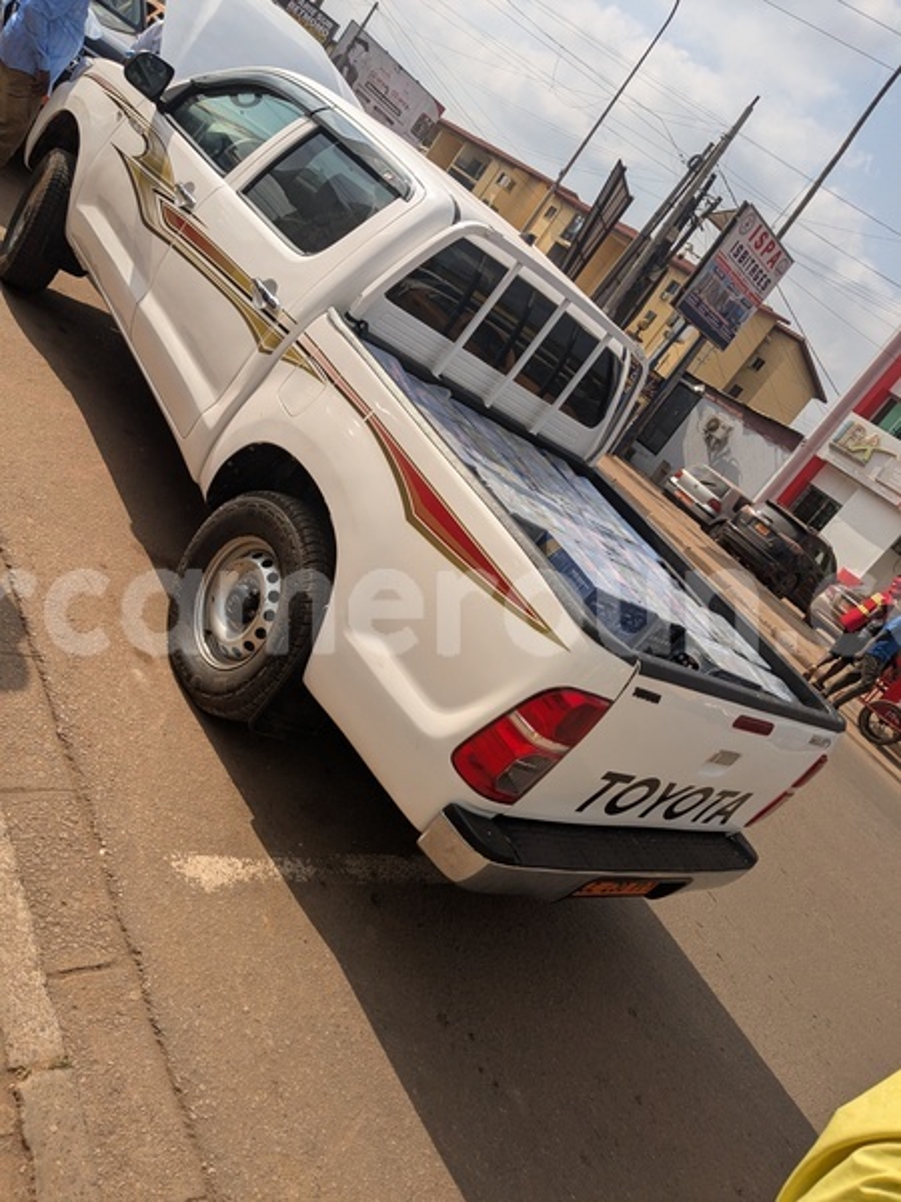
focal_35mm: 27
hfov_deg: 51.4
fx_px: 937
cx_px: 450
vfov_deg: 65.3
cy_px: 601
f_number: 1.73
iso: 54
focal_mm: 4.38
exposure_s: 1/4673
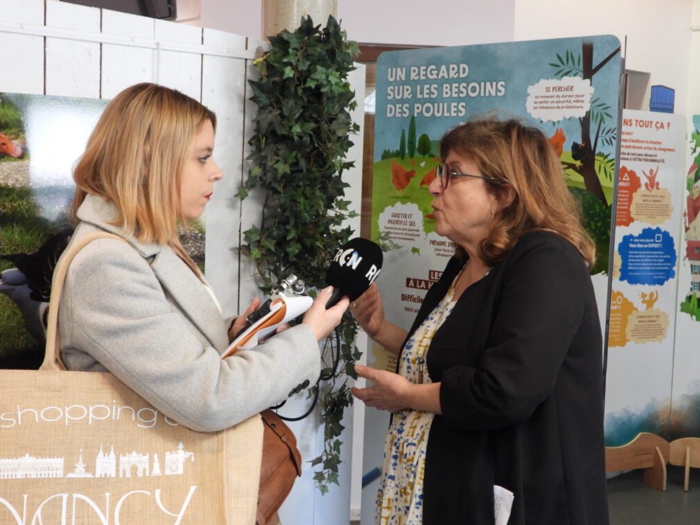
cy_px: 259
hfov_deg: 39.7
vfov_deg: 30.3
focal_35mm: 48
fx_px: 971
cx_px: 345
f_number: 3.2
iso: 320
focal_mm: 8.5
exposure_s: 1/30
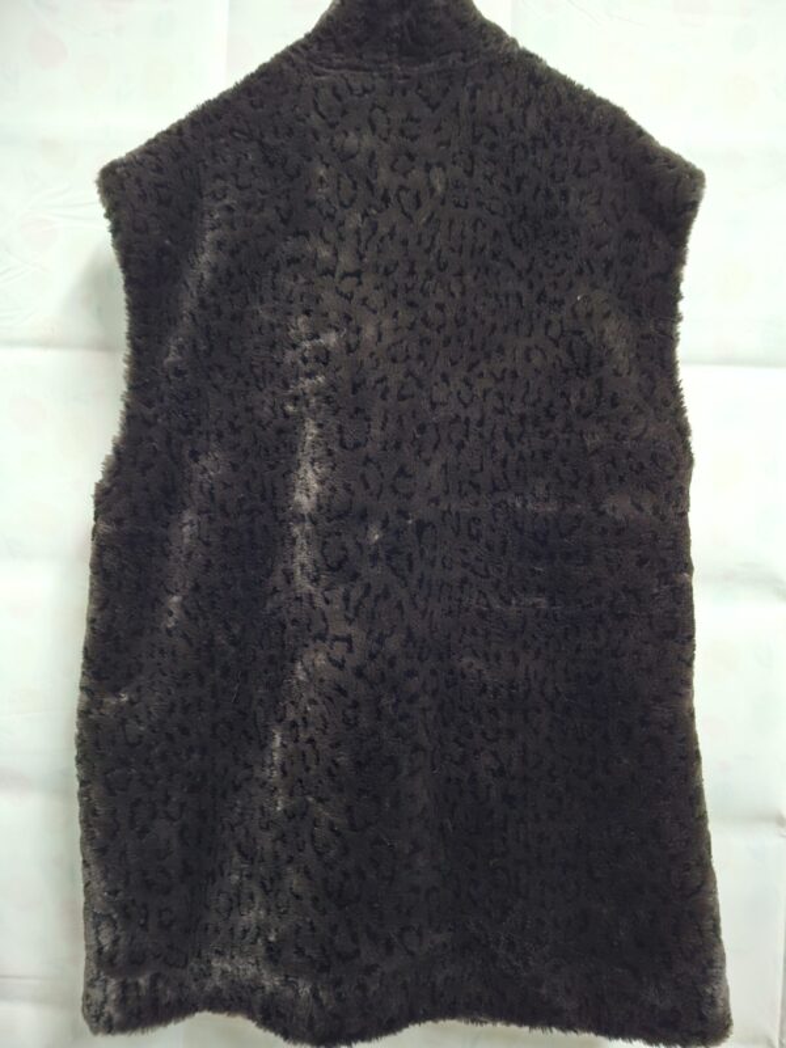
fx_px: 696
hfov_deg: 58.9
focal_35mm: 23
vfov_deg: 73.9
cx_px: 393
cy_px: 524
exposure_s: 1/20
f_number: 1.8
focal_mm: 5.54
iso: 1000
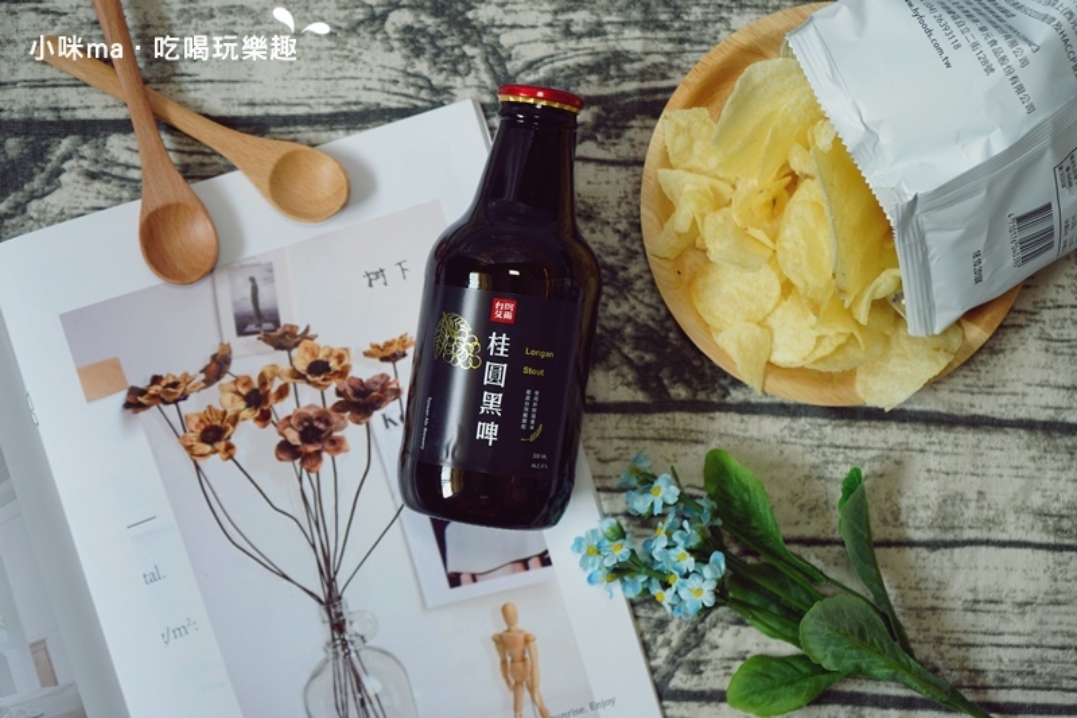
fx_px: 1645
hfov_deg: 36.3
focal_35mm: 55
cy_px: 359
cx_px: 538
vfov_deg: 24.6
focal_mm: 55
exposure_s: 1/60
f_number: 5
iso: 800
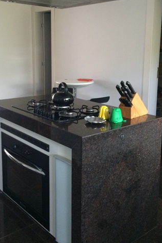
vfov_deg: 47.1
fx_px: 277
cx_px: 82
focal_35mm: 41
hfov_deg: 32.6
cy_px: 97
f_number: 2.2
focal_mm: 4.15
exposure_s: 1/30
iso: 250
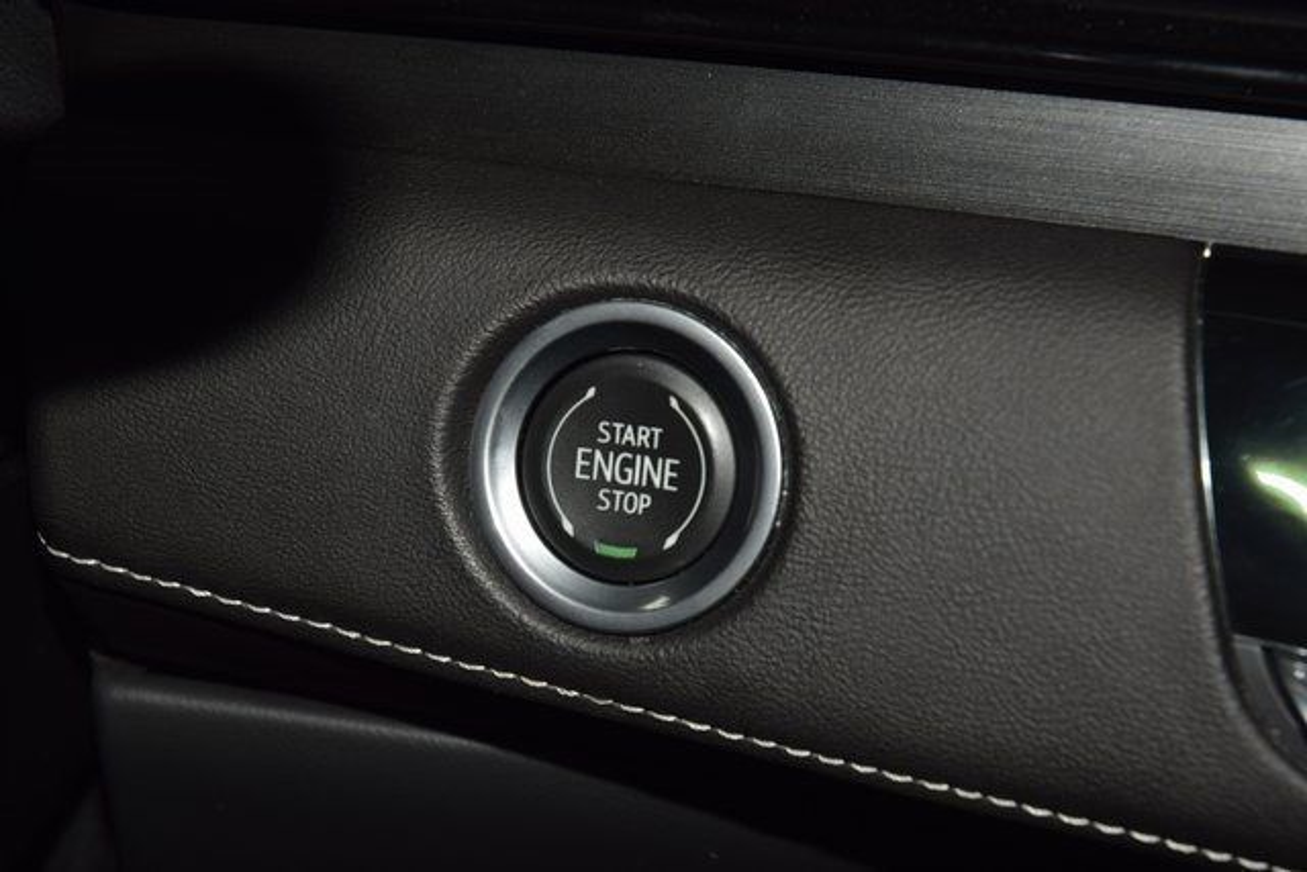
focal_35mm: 105
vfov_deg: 13.0
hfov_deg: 19.5
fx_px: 3813
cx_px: 654
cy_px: 436
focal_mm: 70
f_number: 8
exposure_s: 1/125
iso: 100
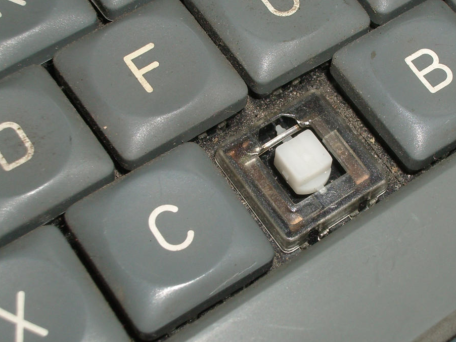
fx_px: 1159
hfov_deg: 22.1
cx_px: 317
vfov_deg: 16.8
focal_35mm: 88
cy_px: 181
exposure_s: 1/60
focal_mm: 10.2
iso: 80
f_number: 5.6
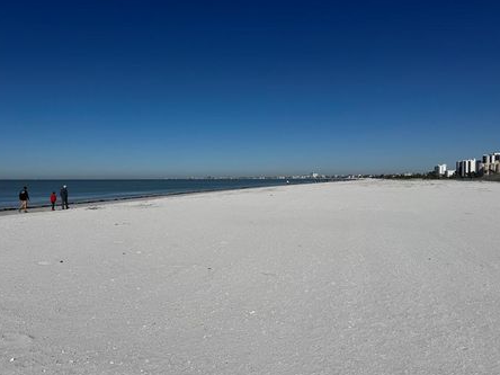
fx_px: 390
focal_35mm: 27
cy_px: 188
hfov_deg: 65.3
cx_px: 233
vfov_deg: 51.4
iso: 64
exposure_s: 1/20000
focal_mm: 6.76
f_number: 1.78
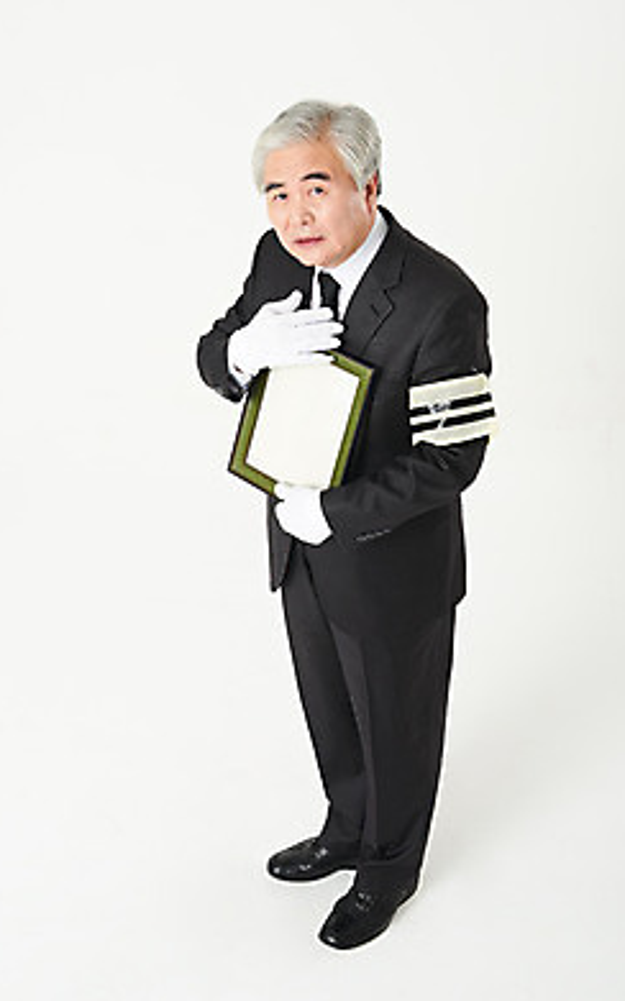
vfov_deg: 41.9
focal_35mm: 48
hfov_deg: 26.8
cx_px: 324
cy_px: 492
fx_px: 1310
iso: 100
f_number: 14
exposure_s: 1/125
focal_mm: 46
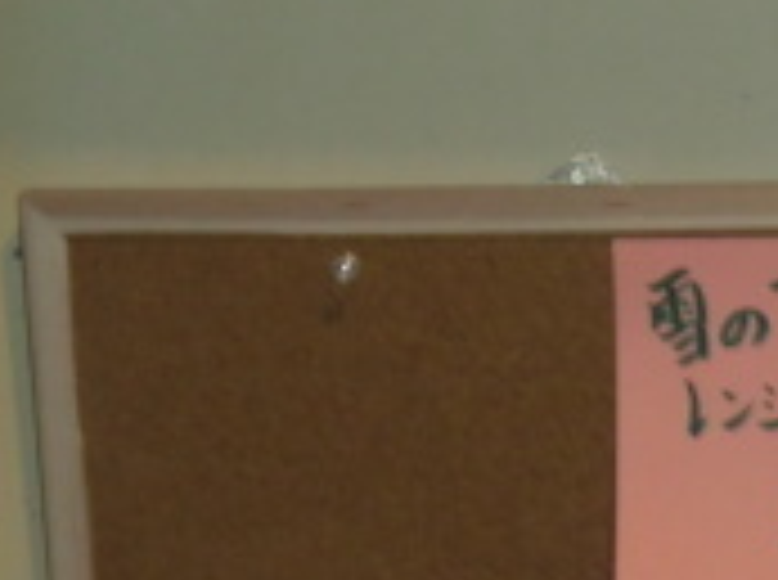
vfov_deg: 7.4
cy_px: 717
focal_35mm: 197
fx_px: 4418
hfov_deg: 10.0
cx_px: 652
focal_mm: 12.1
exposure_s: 1/30
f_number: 4.7
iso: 400
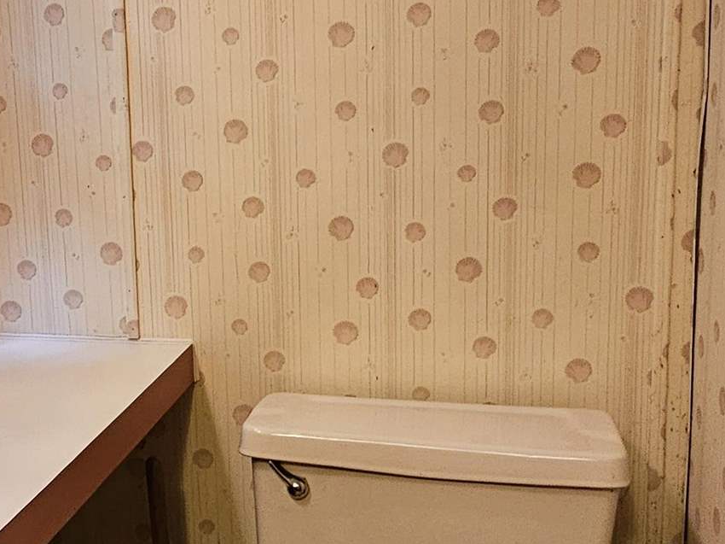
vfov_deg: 30.9
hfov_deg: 39.7
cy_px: 259
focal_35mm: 47
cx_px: 212
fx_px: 984
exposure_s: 1/40
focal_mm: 2.2
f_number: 2.2
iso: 400
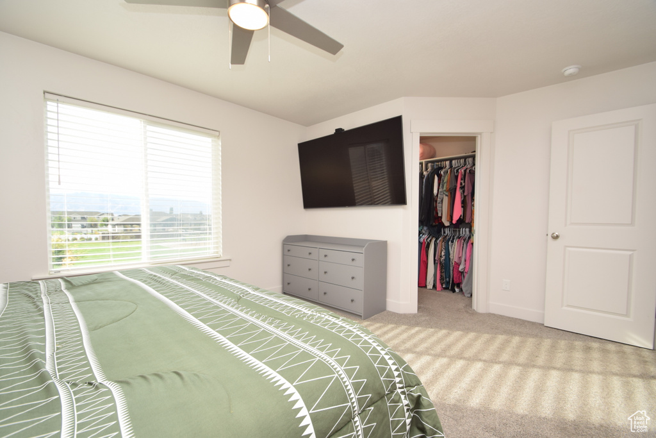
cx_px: 328
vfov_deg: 77.3
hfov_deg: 100.4
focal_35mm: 15
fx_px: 273
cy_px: 219
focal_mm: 10
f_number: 5.6
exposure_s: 1/125
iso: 280
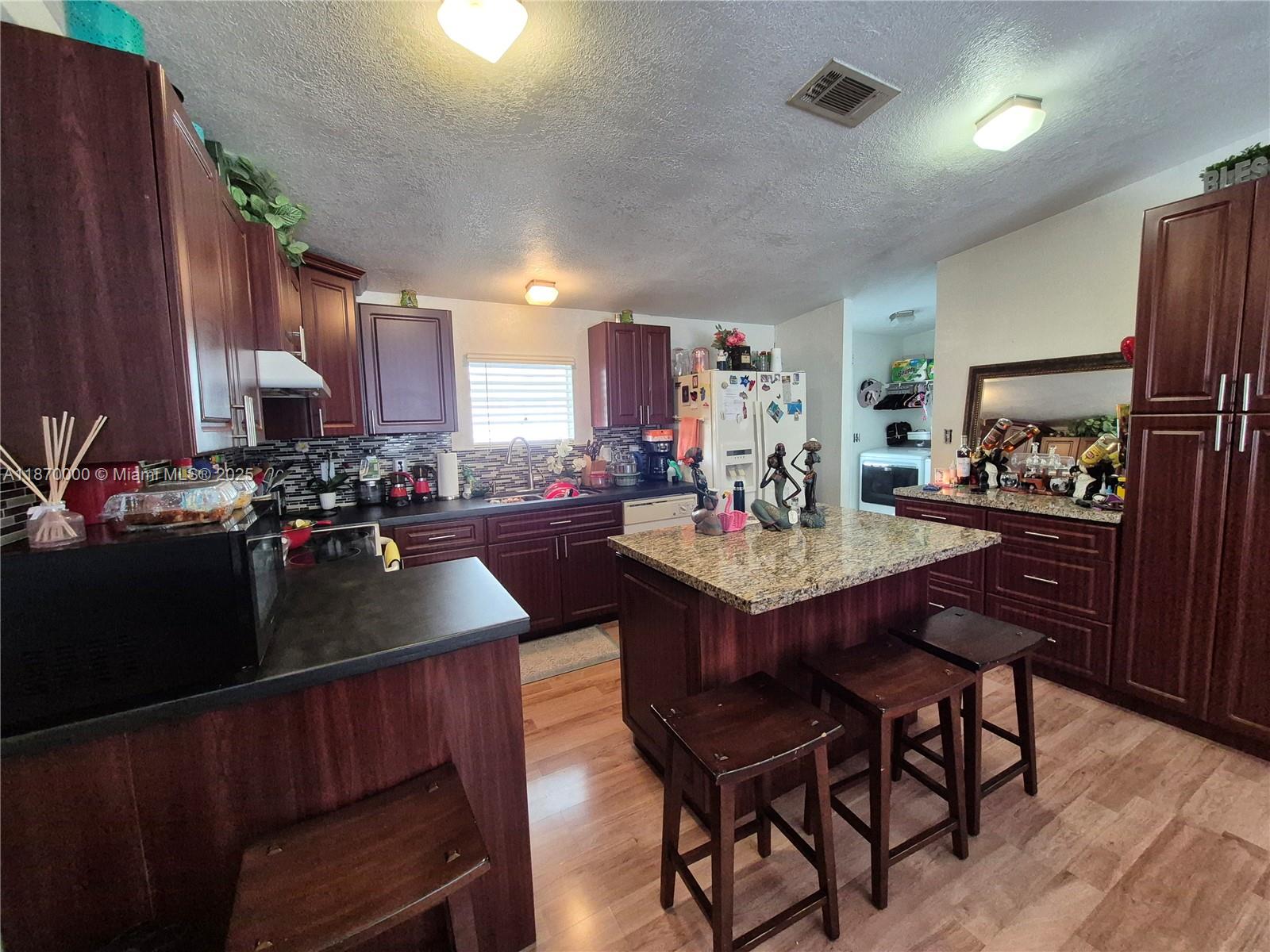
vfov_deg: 89.9
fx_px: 477
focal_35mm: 13
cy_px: 476
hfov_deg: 106.2
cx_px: 635
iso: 640
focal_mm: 1.74
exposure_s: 1/60
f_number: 2.2
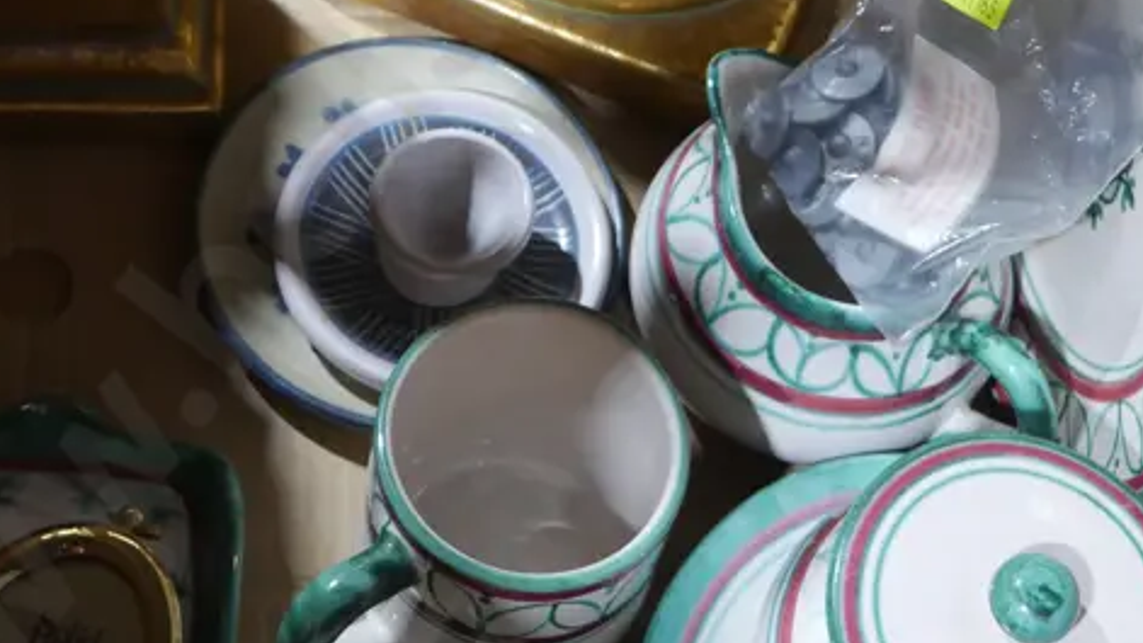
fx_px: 2728
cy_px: -184
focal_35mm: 90
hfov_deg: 23.7
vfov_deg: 13.0
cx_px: 593
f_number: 4.5
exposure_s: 1/60
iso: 1000
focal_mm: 19
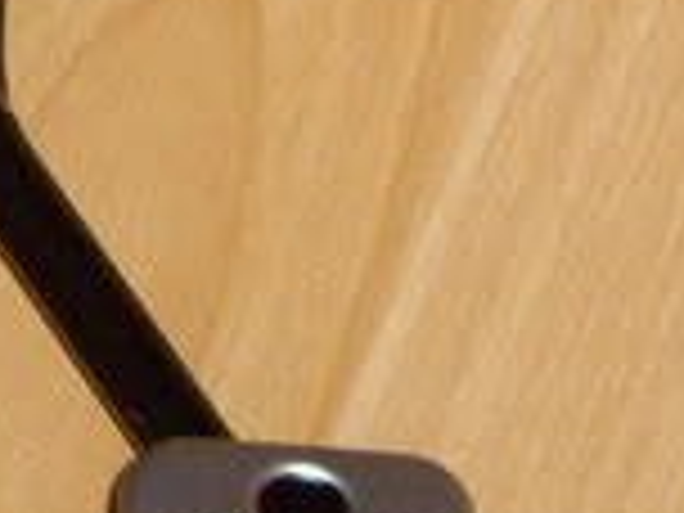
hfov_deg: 7.5
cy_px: -68
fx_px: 5058
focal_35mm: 256
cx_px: -634
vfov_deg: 5.8
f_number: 2.8
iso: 400
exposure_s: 1/40
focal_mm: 7.9
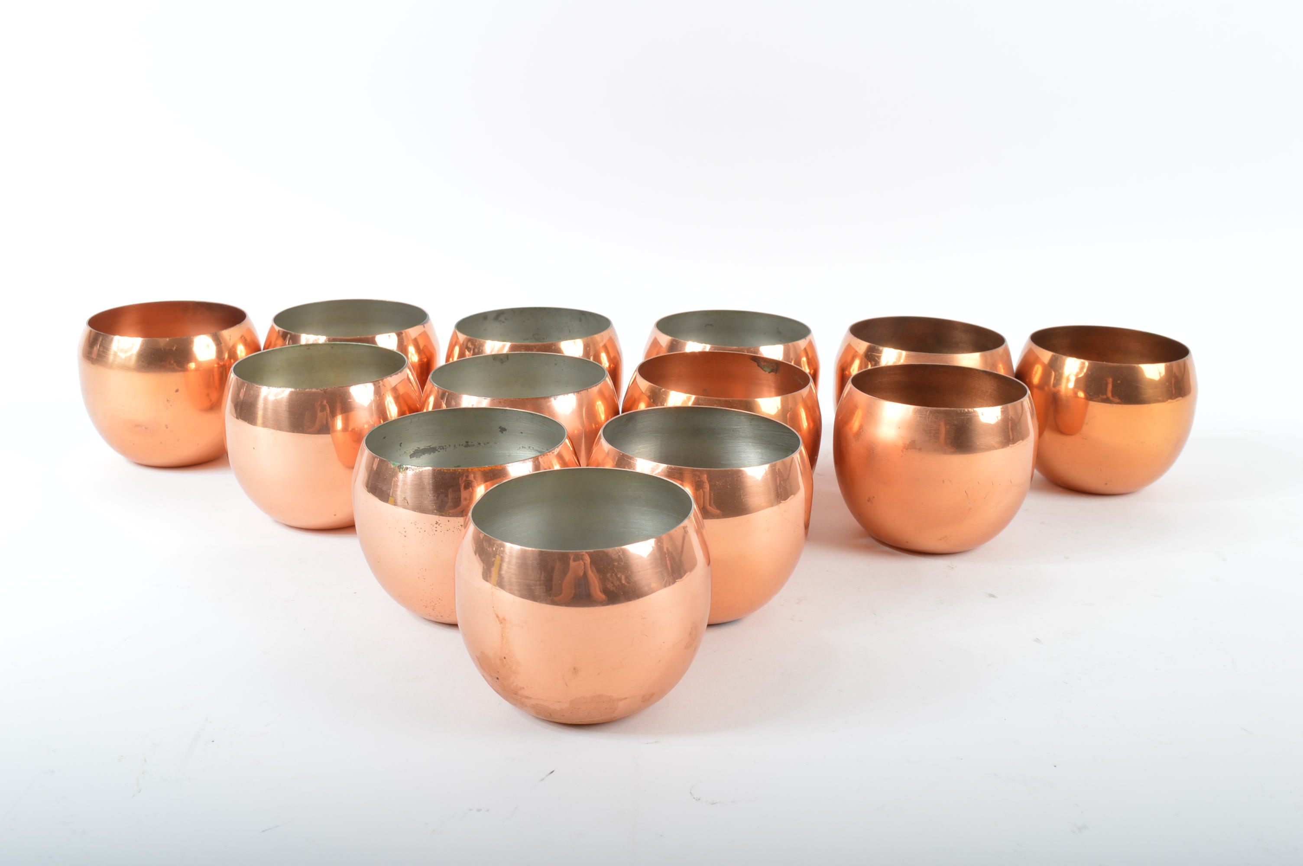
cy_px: 433
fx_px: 1573
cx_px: 652
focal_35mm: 44
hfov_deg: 45.0
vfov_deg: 30.8
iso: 100
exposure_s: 1/200
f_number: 13
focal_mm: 29
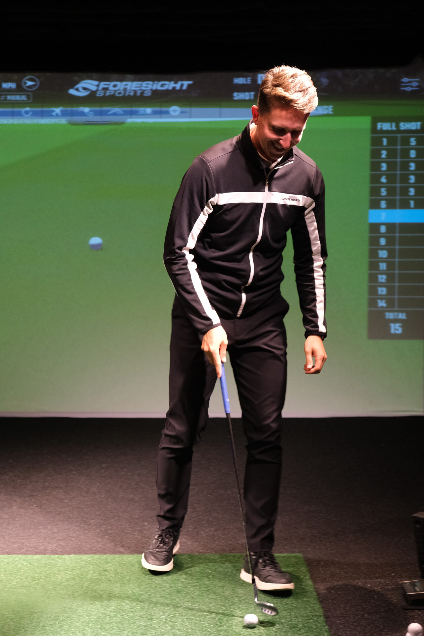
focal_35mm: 56
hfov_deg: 24.2
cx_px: 212
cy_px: 318
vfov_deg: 35.6
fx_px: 989
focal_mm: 37.4
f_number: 3.6
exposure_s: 1/56
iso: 2500
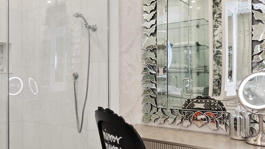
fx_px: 290
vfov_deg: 28.8
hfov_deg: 45.2
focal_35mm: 41
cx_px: 34
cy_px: 84
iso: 400
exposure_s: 1/30
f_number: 4
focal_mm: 16.5
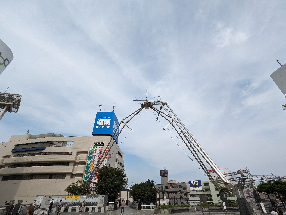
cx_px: 143
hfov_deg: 94.5
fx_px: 132
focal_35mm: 16
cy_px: 108
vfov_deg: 78.1
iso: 76
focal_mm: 2.22
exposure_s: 1/2660
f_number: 2.2
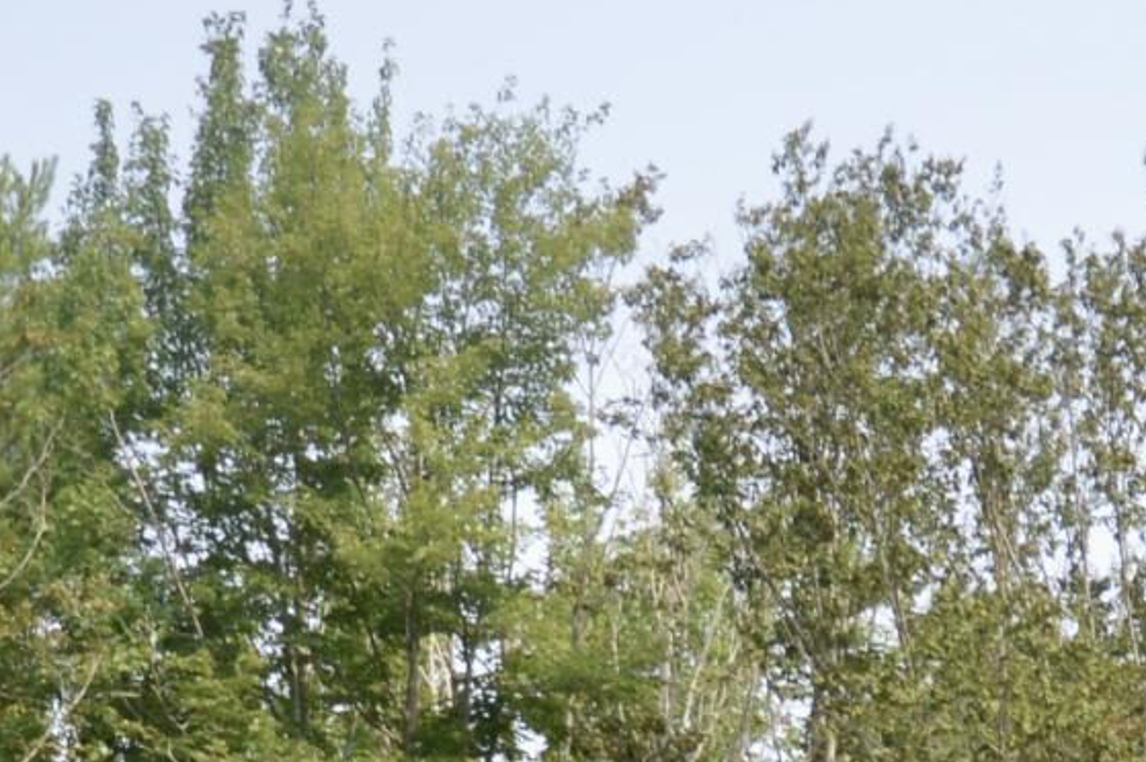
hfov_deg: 12.6
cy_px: 1741
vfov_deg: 8.0
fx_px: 5122
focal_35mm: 161
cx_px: 1169
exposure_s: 1/125
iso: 100
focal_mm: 20
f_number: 5.6
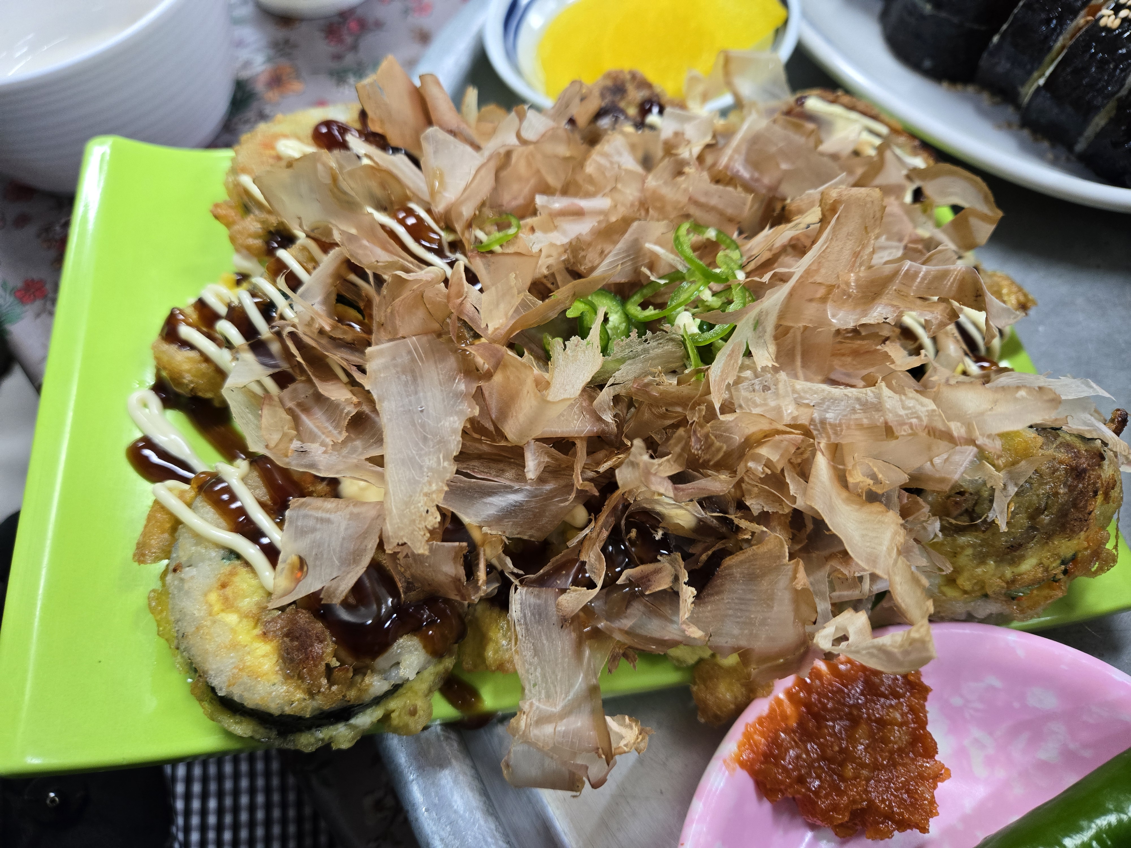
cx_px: 566
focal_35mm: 23
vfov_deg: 58.9
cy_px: 424
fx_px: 751
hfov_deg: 73.9
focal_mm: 5.4
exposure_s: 1/120
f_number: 1.8
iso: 320
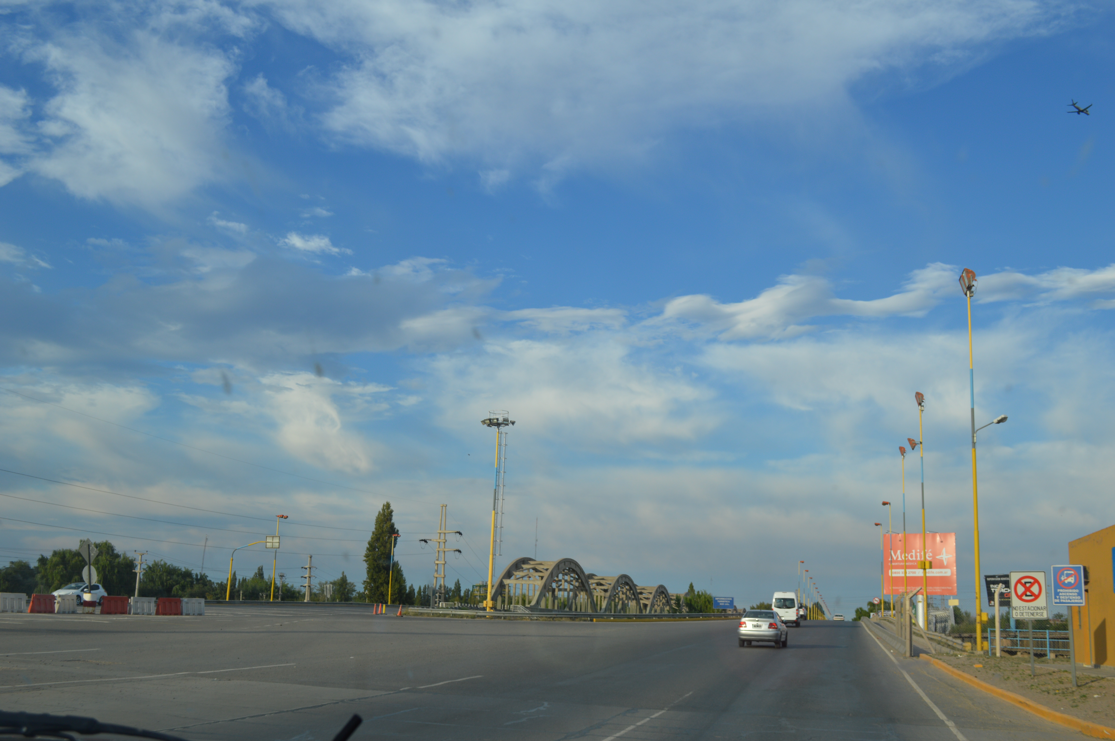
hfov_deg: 53.2
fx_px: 1114
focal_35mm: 36
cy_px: 370
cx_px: 558
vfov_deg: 36.8
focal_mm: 24
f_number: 7.1
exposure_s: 1/200
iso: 100
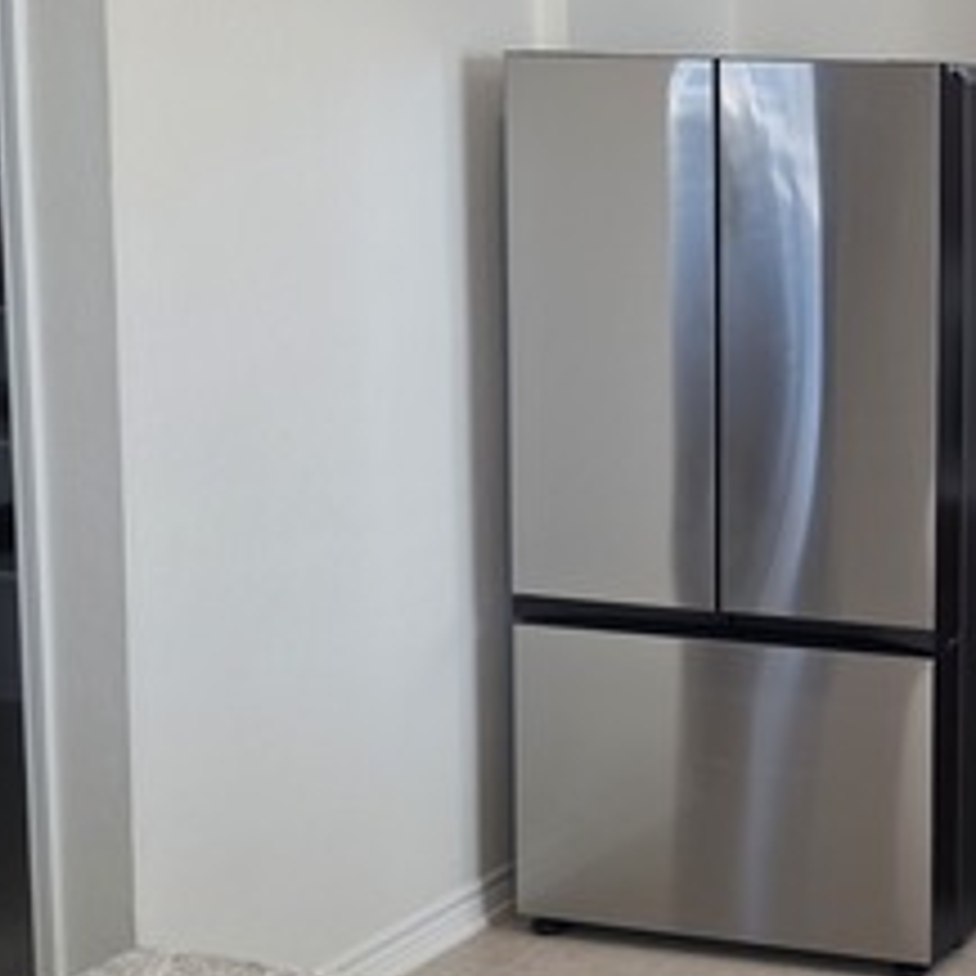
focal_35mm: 60
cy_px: 315
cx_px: 1376
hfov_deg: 23.9
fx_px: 1914
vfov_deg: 28.4
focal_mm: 6.3
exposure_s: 1/120
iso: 80
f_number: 1.7
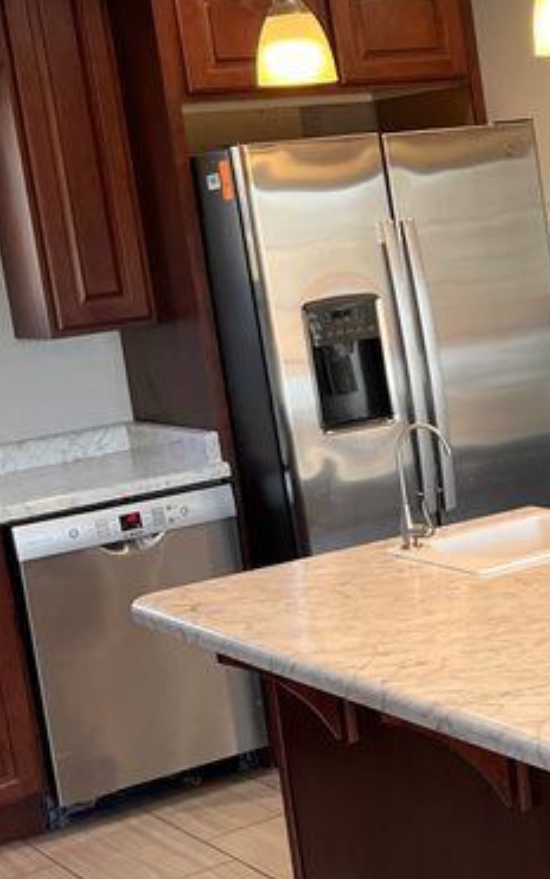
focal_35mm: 76
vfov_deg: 27.1
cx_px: 830
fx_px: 1822
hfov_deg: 15.8
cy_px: 445
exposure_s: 1/120
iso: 100
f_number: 1.6
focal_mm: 5.1
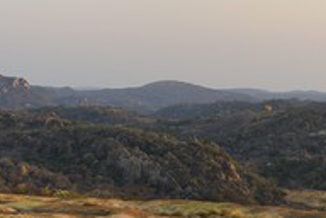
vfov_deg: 14.6
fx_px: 833
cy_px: 223
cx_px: 8
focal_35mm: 92
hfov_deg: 21.4
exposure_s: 1/160
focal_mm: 42
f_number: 8
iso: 400
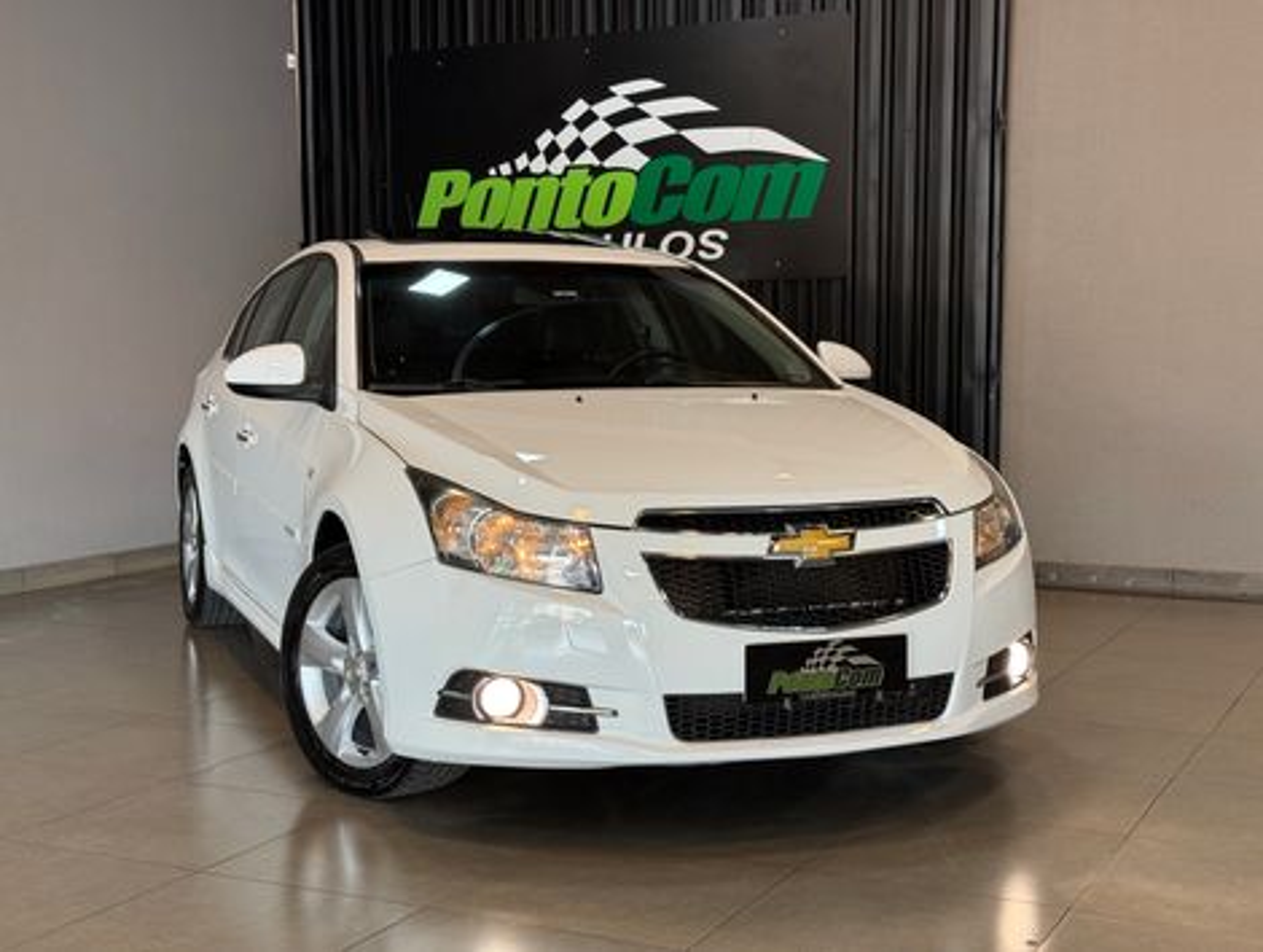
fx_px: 1754
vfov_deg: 30.3
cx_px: 632
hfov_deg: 39.6
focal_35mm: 48
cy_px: 476
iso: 64
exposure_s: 1/60
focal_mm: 6.76
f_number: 1.78
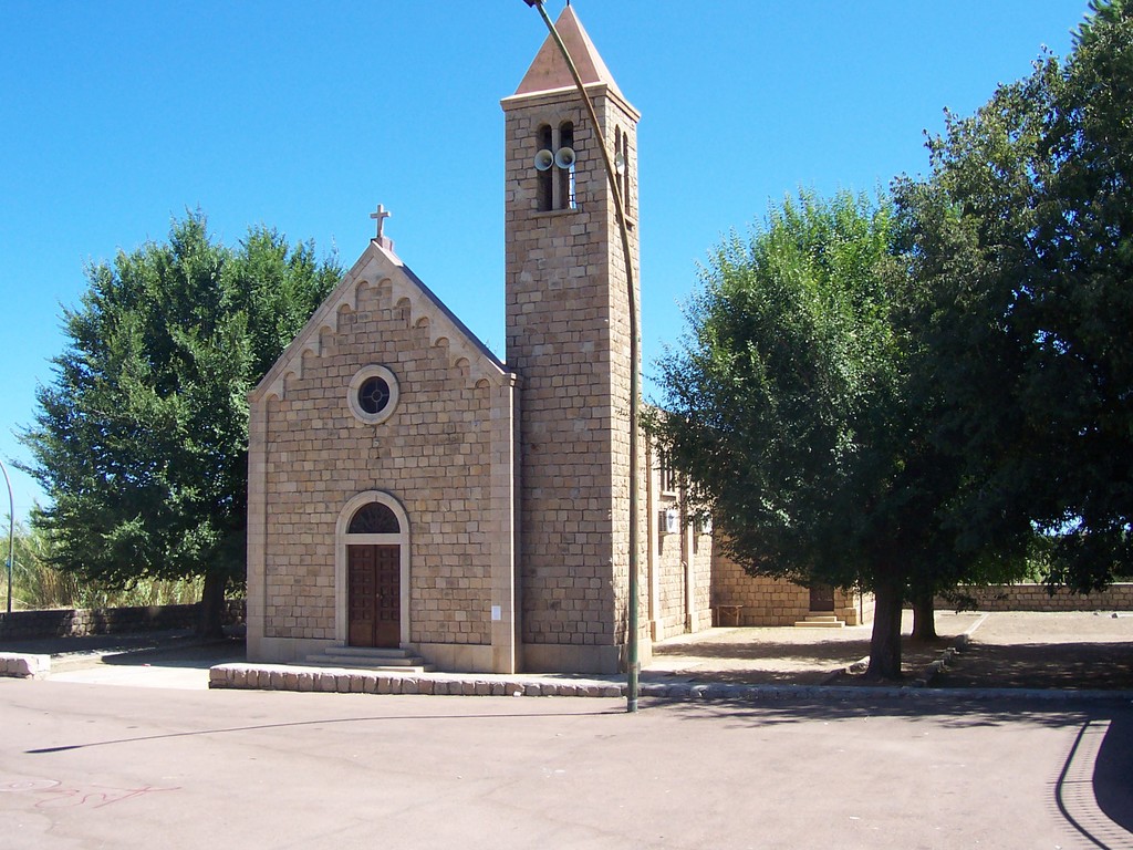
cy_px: 425
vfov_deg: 38.7
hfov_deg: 50.1
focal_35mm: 37
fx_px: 1211
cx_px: 566
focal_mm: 5.6
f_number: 5.6
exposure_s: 1/250
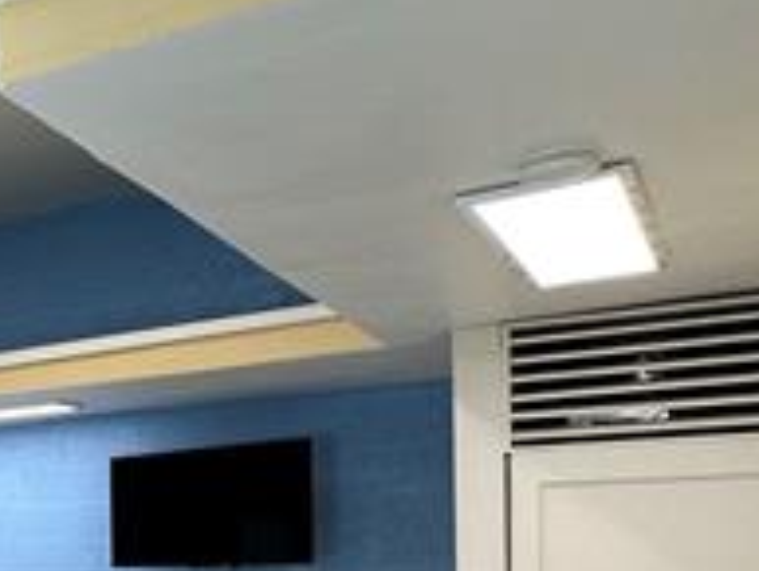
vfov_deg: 23.9
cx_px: -456
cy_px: 603
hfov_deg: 24.0
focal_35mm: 58
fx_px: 1273
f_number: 2.2
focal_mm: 2.22
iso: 100
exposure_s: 1/120
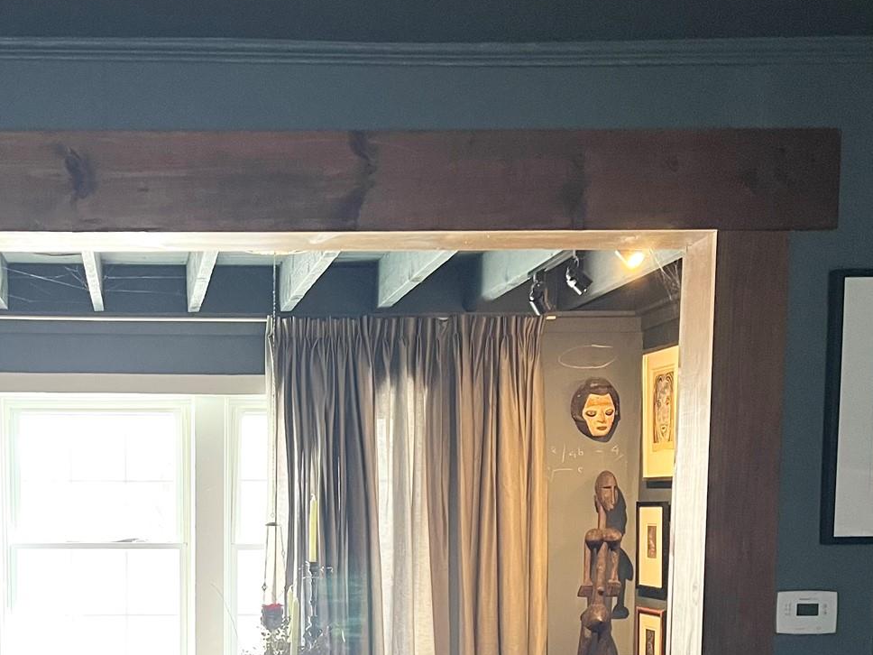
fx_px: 1387
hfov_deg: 34.1
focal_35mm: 55
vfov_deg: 25.4
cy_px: 636
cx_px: 202
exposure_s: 1/60
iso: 250
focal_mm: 5.7
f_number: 1.5
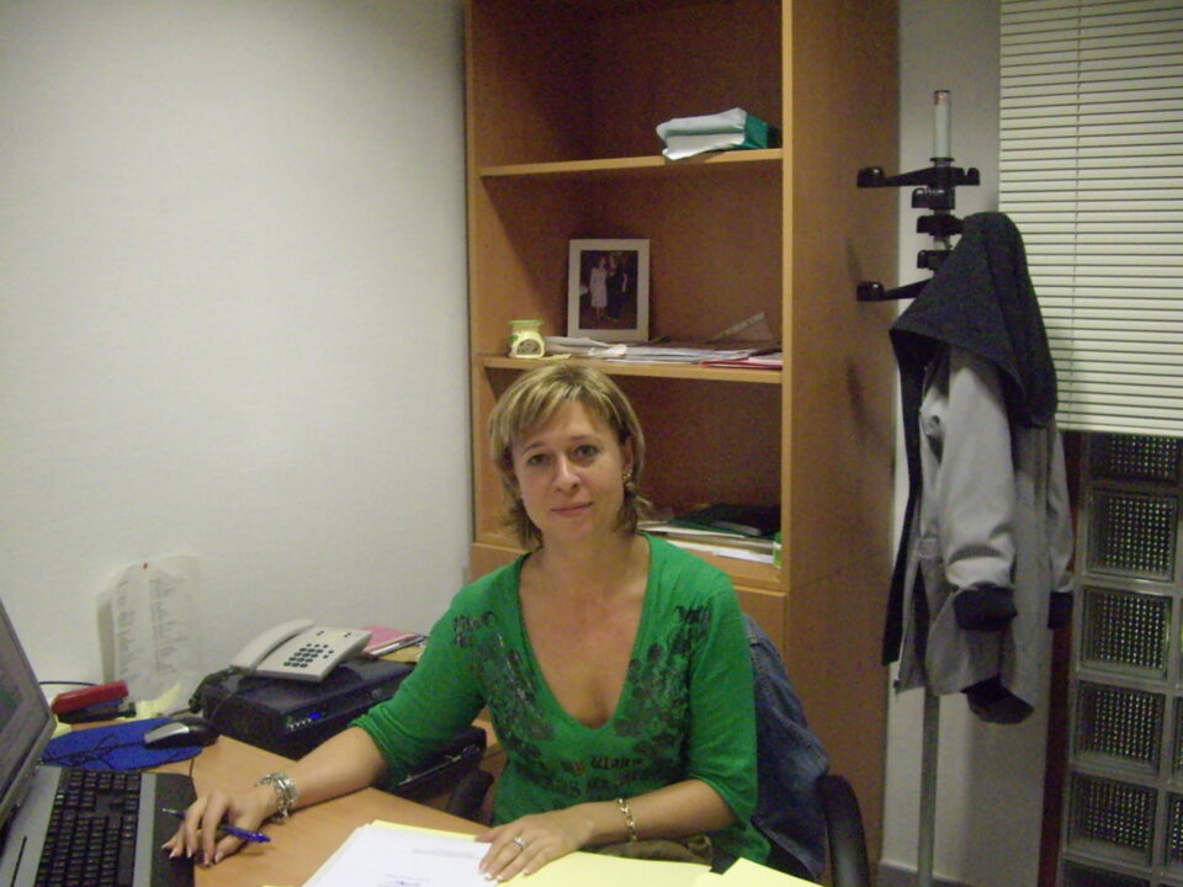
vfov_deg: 37.7
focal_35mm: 38
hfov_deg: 49.0
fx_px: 1299
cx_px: 592
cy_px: 444
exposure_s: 1/80
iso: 800
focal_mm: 7.9
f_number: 2.8
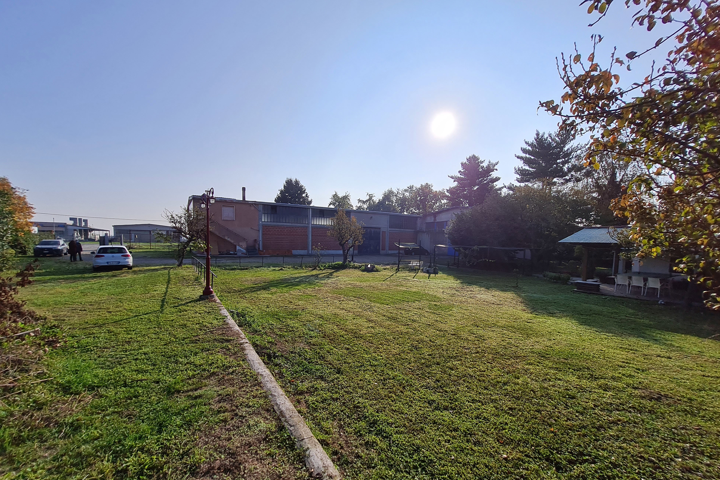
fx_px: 280
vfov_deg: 81.1
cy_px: 258
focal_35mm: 14
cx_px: 357
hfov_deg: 104.3
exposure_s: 1/2688
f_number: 2.2
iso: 50
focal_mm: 1.74
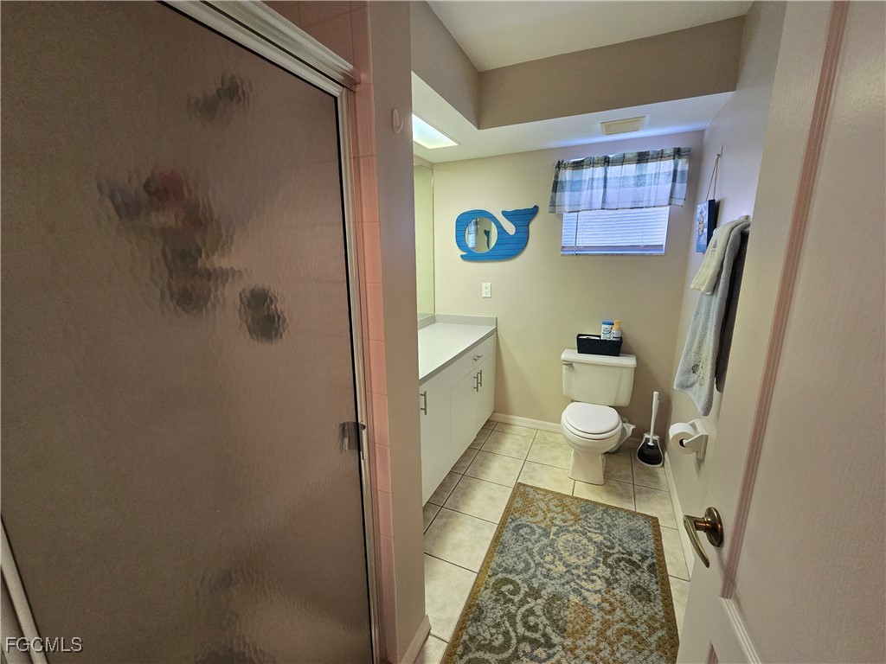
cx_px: 443
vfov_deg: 89.9
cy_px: 332
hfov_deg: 106.2
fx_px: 333
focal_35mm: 13
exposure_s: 1/60
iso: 250
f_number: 2.2
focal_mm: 2.2
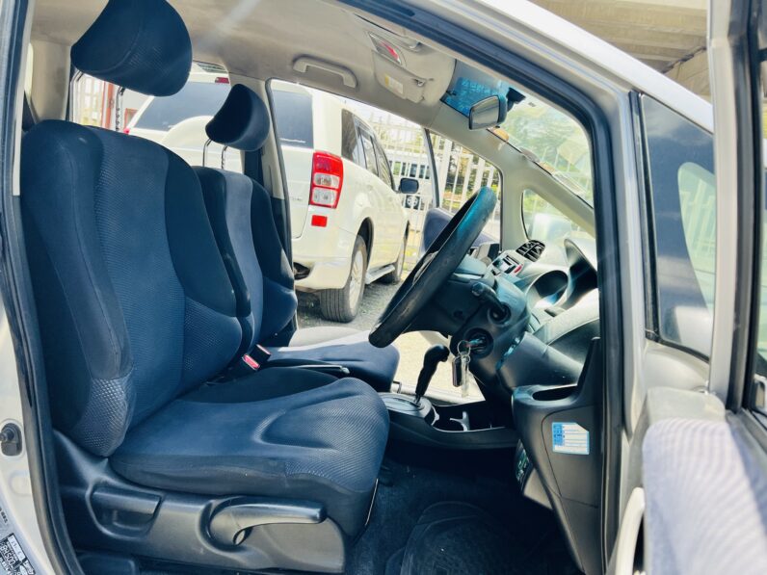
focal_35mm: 26
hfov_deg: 67.3
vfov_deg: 53.1
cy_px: 288
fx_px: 576
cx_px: 384
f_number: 1.5
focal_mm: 5.7
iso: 50
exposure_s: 1/696
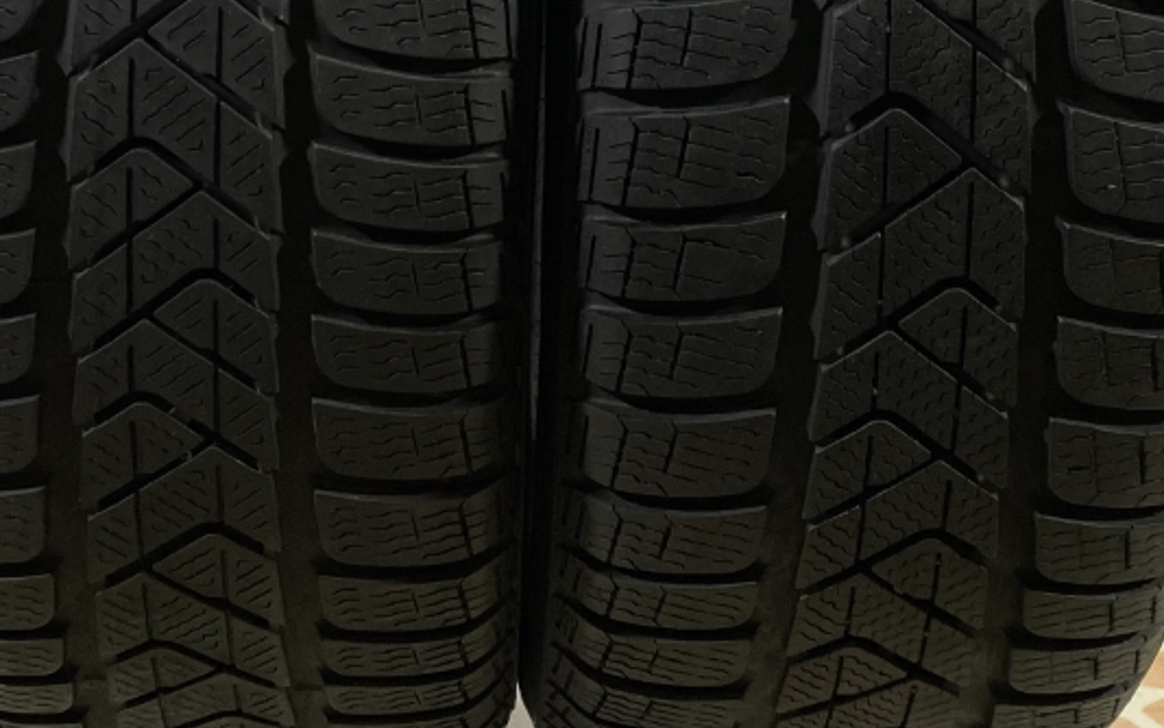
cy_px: -240
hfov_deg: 31.1
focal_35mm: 66
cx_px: 554
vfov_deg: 18.3
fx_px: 2094
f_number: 1.8
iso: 125
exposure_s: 1/100
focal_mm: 4.25
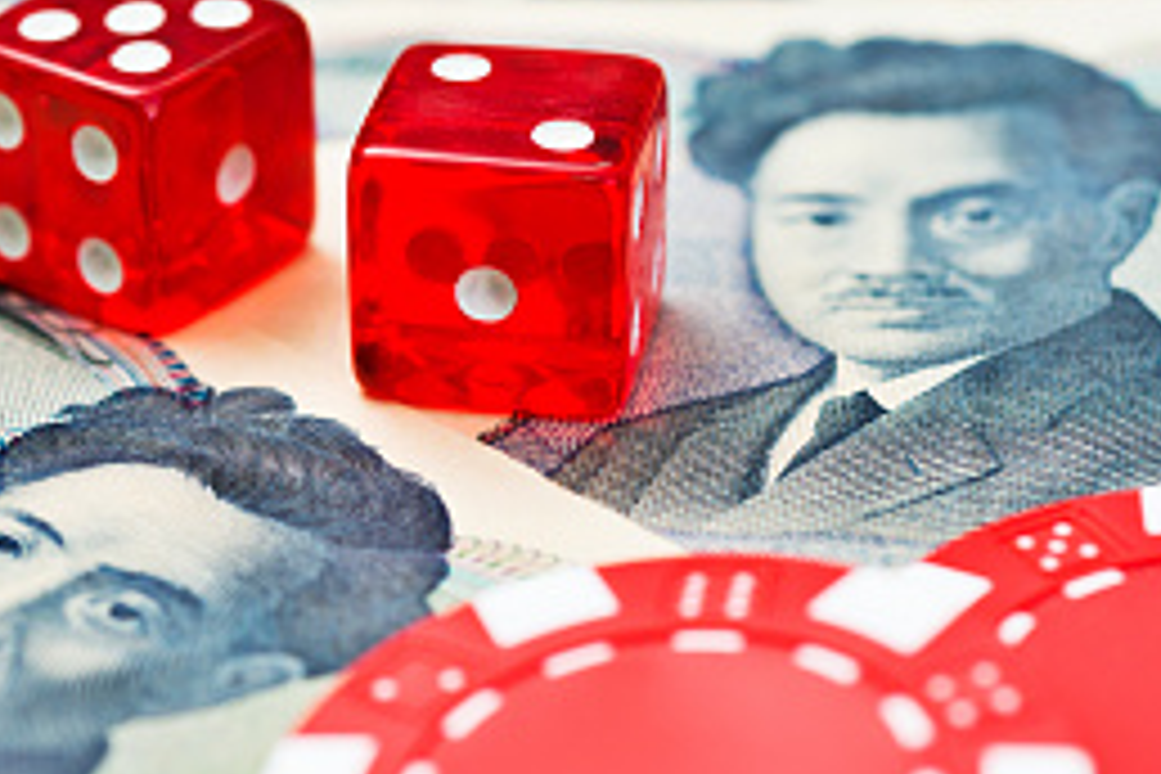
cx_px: 414
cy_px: 245
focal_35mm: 118
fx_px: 3805
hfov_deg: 17.3
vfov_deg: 11.6
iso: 160
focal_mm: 60
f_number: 7.1
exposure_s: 1/60
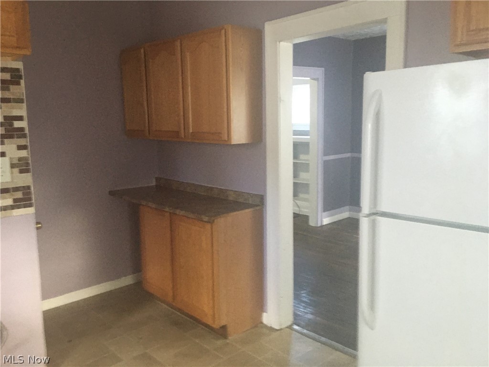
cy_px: 184
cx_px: 244
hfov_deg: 61.7
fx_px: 410
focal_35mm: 29
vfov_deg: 48.2
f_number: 2.2
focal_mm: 4.15
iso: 64
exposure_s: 1/4
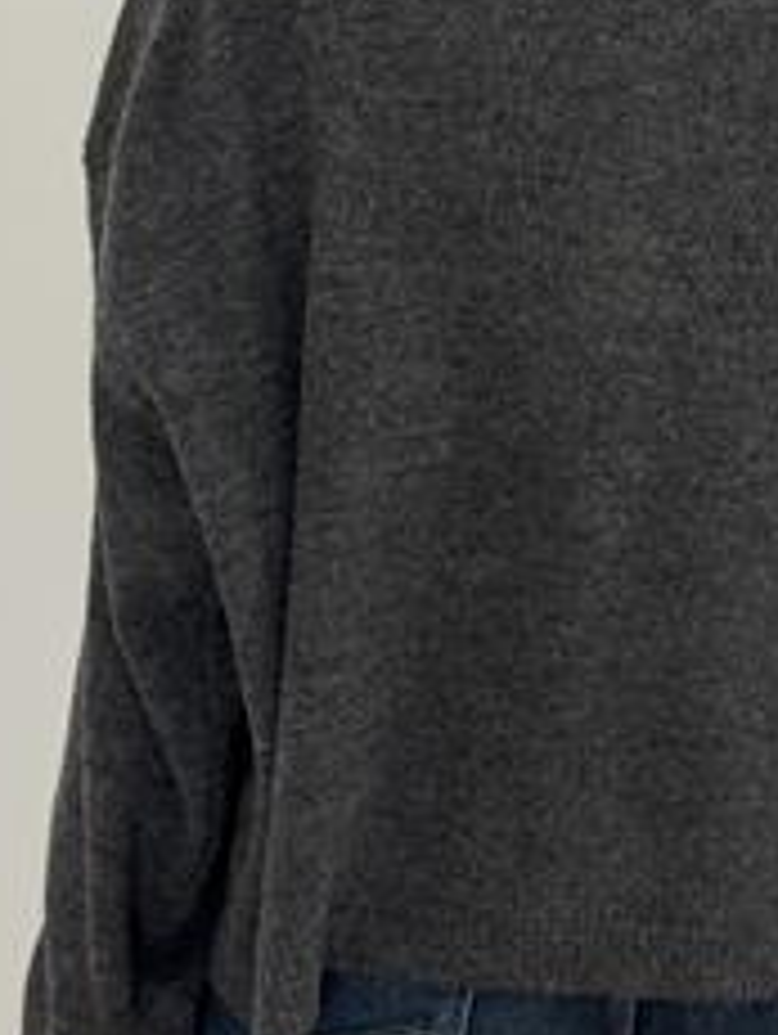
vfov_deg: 17.5
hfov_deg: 13.3
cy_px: 128
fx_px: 3320
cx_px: 621
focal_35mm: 111
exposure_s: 1/115
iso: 100
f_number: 1.78
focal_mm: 6.76
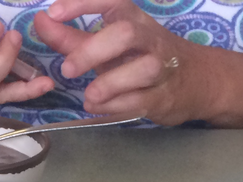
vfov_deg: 8.8
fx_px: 1130
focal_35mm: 161
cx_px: -202
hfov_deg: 11.4
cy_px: 340
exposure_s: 1/30
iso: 32
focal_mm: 4.15
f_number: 2.2
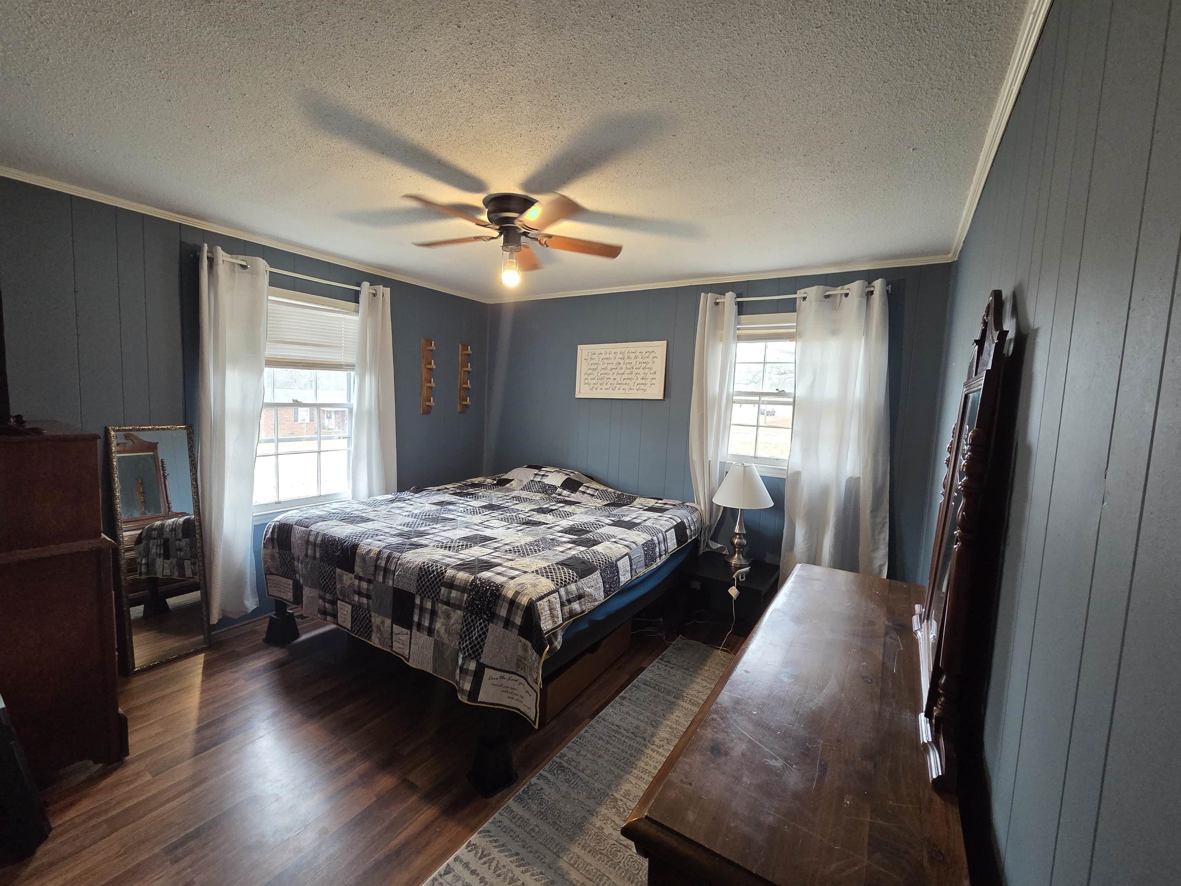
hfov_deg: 106.2
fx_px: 444
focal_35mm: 13
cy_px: 443
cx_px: 590
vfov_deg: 89.9
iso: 400
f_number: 2.2
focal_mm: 2.2
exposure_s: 1/100
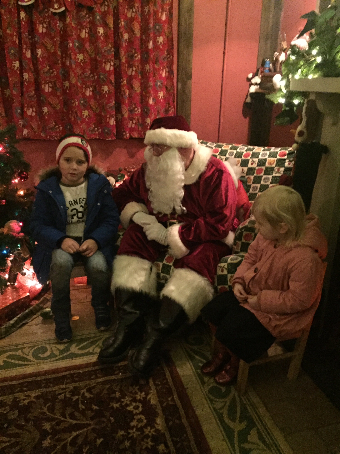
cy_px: 227
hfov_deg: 48.2
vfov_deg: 61.7
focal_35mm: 29
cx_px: 170
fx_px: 380
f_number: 2.2
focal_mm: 4.15
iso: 1600
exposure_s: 1/17
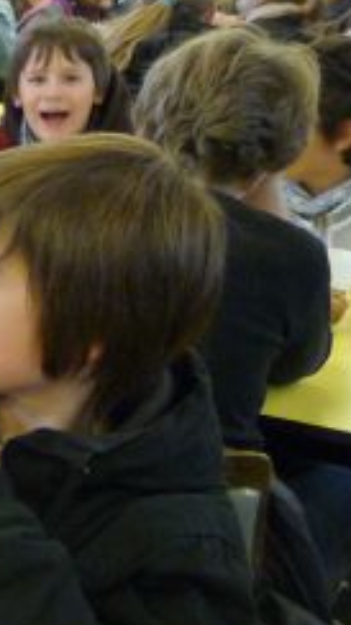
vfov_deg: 26.5
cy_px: 292
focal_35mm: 80
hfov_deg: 13.0
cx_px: -369
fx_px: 1326
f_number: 3.3
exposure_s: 1/15
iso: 400
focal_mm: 4.7
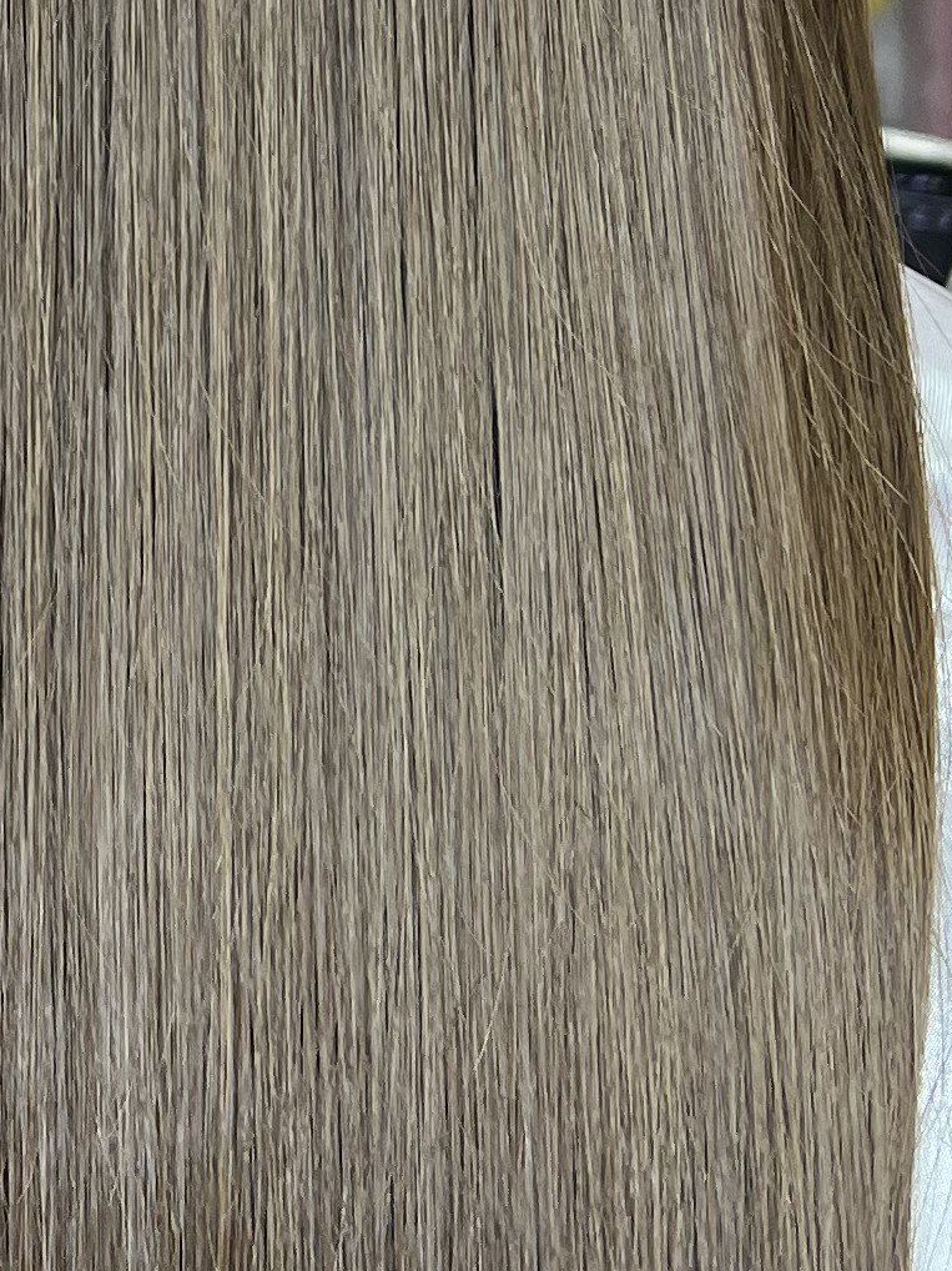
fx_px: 3778
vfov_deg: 18.3
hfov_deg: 13.7
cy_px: -137
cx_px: -368
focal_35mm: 103
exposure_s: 1/100
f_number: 1.5
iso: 50
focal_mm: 5.7
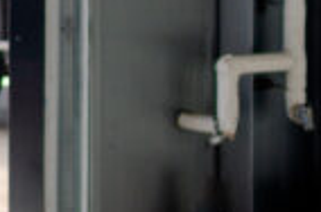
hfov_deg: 6.6
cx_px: -488
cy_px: -203
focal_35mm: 293
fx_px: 2607
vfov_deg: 4.6
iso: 50
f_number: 1.8
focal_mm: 35
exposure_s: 1/2000
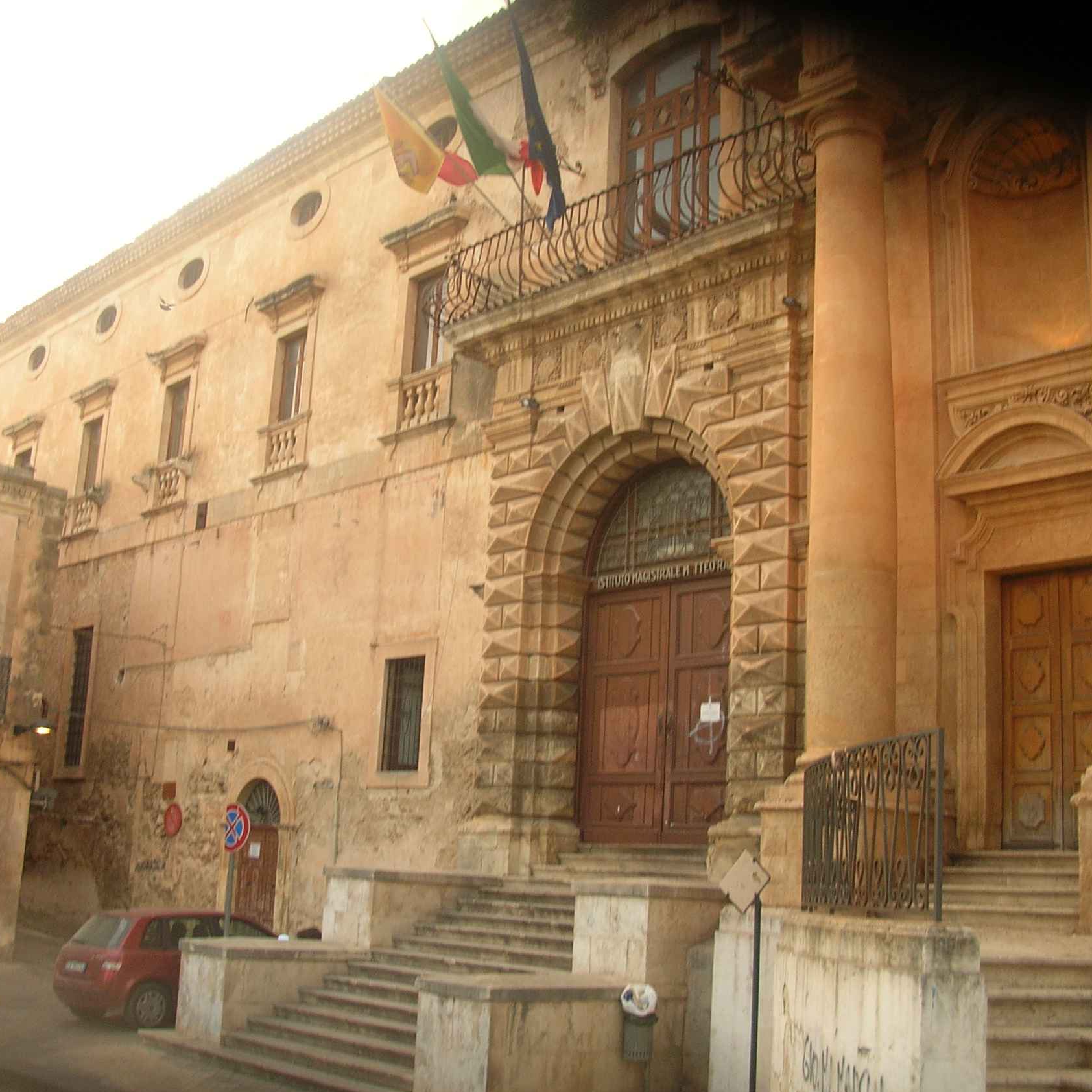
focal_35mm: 42
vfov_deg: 40.0
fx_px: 1499
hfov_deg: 40.0
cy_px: 544
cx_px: 509
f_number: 2.8
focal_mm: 5.8
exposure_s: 1/41.7
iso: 50
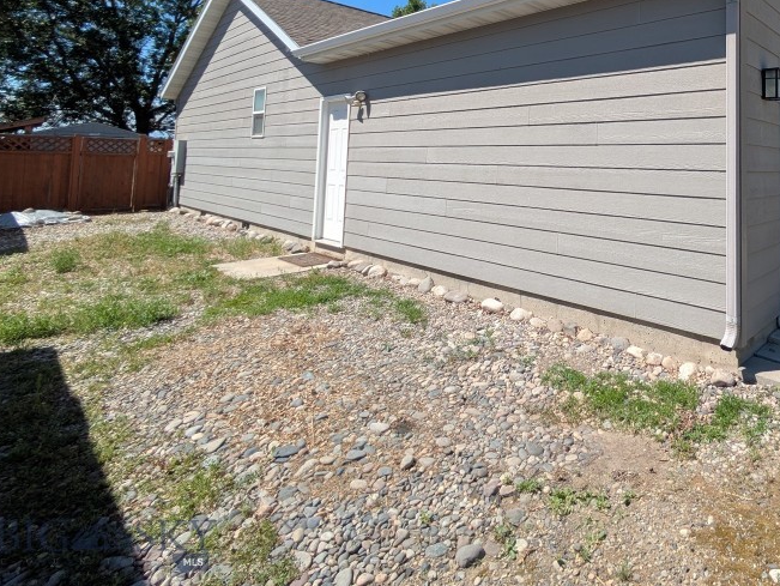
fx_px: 496
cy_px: 127
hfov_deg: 70.6
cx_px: 596
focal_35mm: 22
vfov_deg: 57.1
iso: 47
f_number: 2.2
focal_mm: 1.83
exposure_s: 1/1605
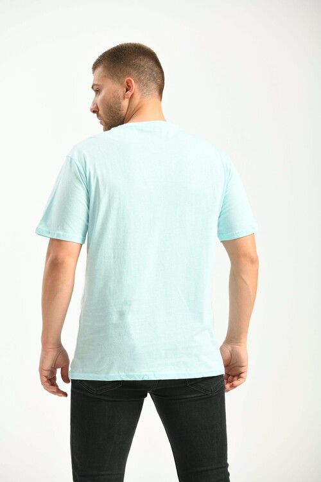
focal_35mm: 135
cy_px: 241
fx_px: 1805
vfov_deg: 15.2
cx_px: 160
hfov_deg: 10.2
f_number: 5.6
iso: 100
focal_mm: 135
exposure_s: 1/160
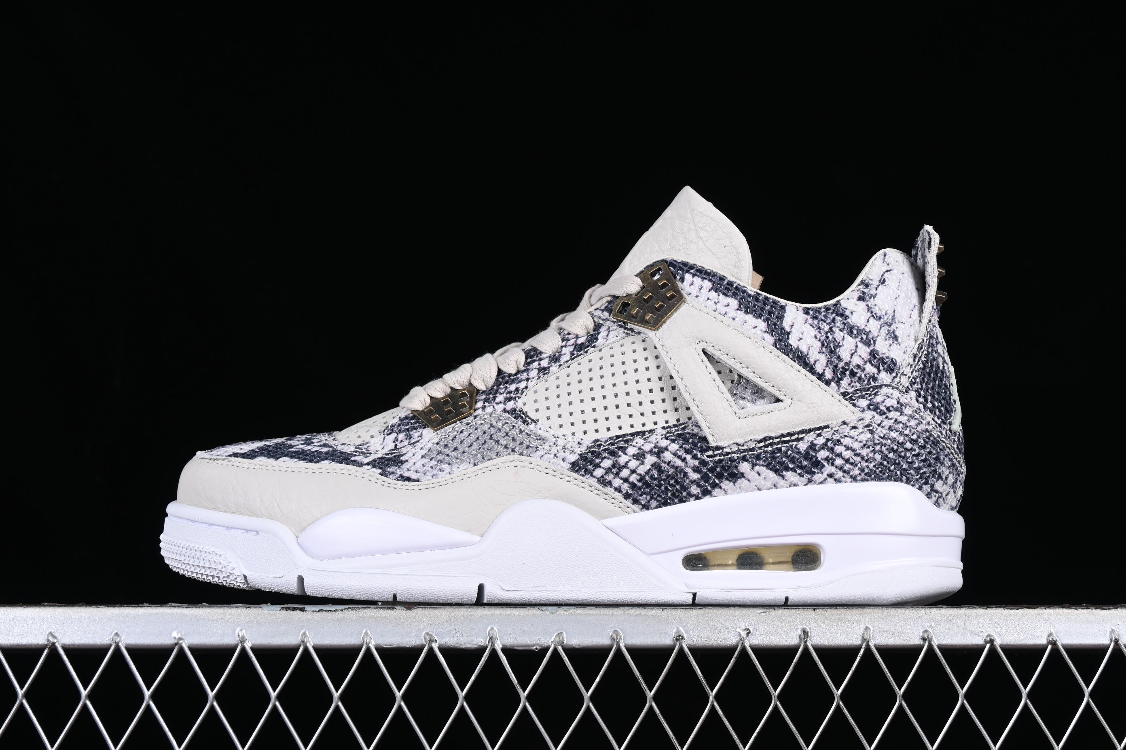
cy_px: 375
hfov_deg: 28.1
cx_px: 563
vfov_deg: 18.9
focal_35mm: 72
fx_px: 2252
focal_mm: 48
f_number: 8
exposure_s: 1/80
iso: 160
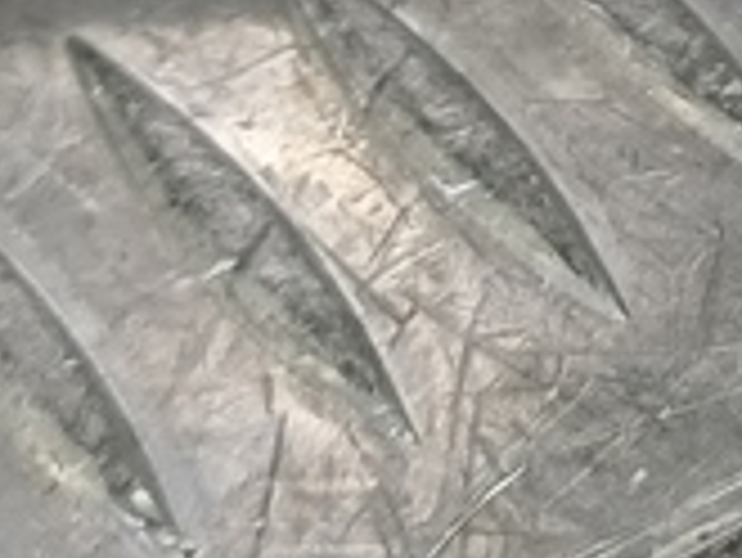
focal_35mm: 143
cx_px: 1560
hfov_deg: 12.0
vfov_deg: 9.6
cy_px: -580
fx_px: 3067
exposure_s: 1/50
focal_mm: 4.11
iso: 113
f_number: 1.6
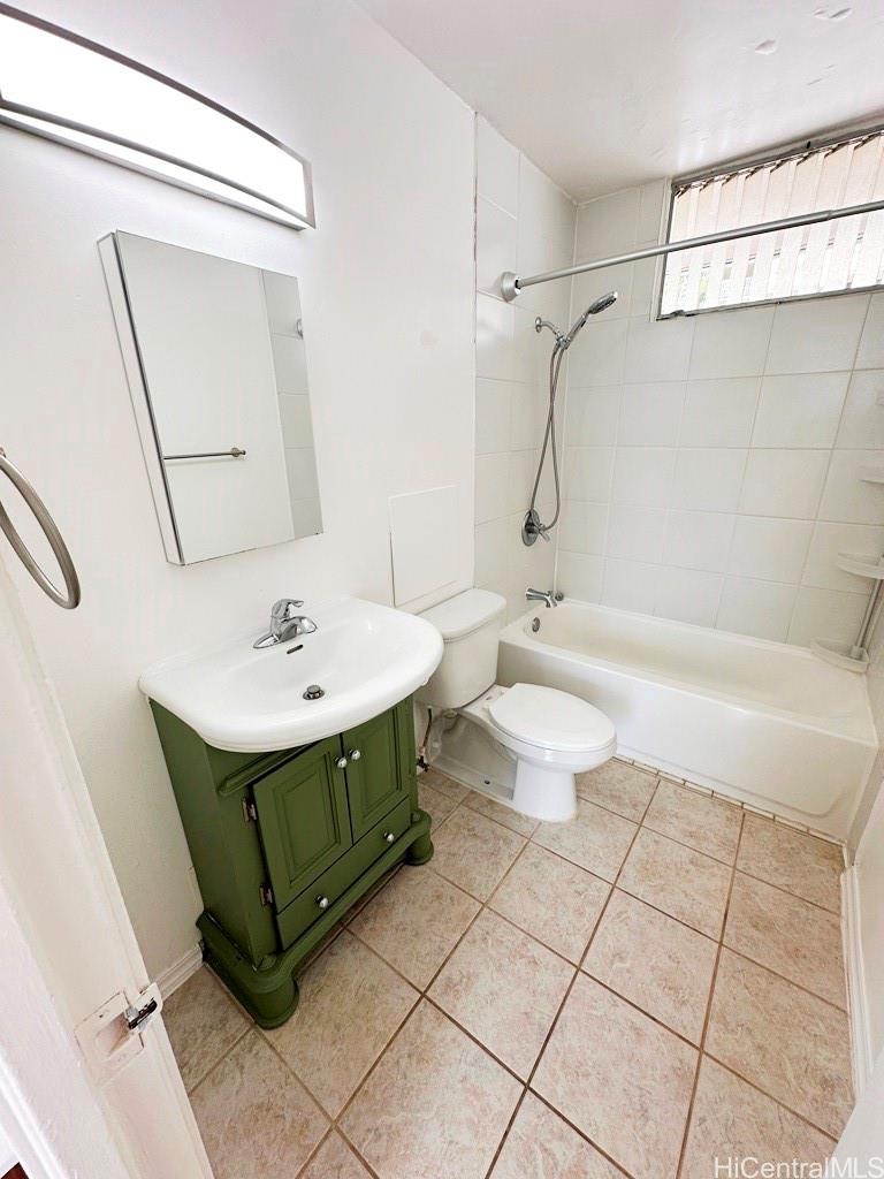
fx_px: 477
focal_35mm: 14
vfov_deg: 102.1
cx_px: 442
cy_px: 590
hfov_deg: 85.7
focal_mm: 2.22
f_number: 2.2
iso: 64
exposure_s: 1/99
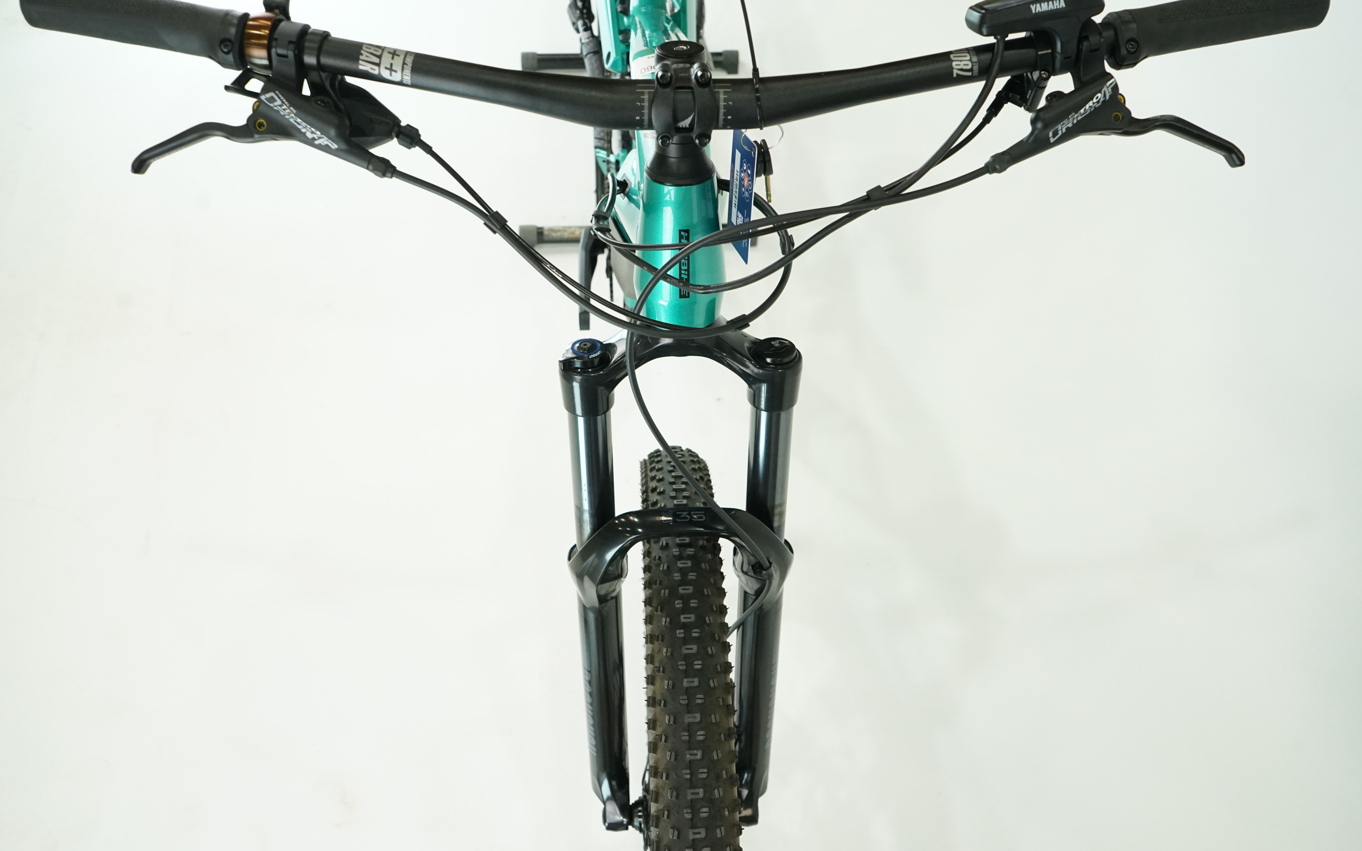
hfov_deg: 62.9
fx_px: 1114
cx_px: 680
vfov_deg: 41.8
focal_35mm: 30
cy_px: 415
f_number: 6.3
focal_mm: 29
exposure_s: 1/200
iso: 2500
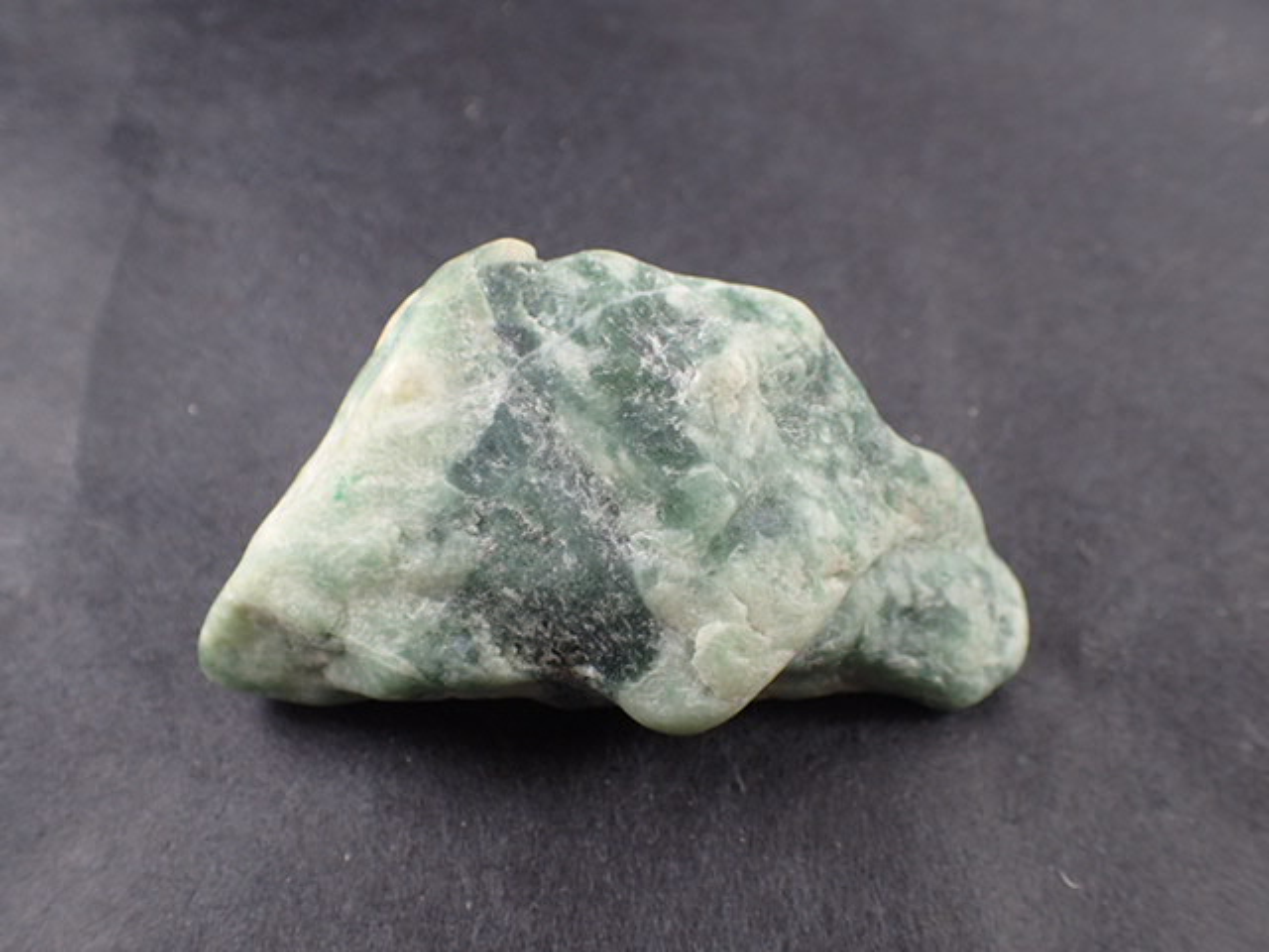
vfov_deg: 44.2
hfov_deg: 56.8
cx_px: 634
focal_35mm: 32
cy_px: 476
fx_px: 1173
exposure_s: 1/125
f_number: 2.4
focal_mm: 5.87
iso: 100
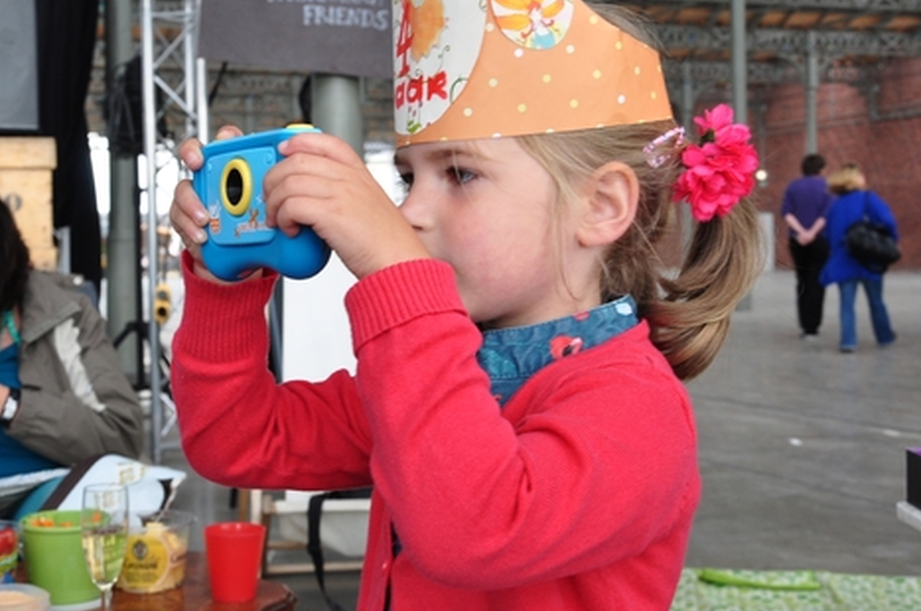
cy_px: 240
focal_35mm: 54
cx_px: 404
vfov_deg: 24.9
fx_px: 1380
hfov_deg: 36.9
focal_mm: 28
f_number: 7.1
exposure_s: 1/30
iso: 400
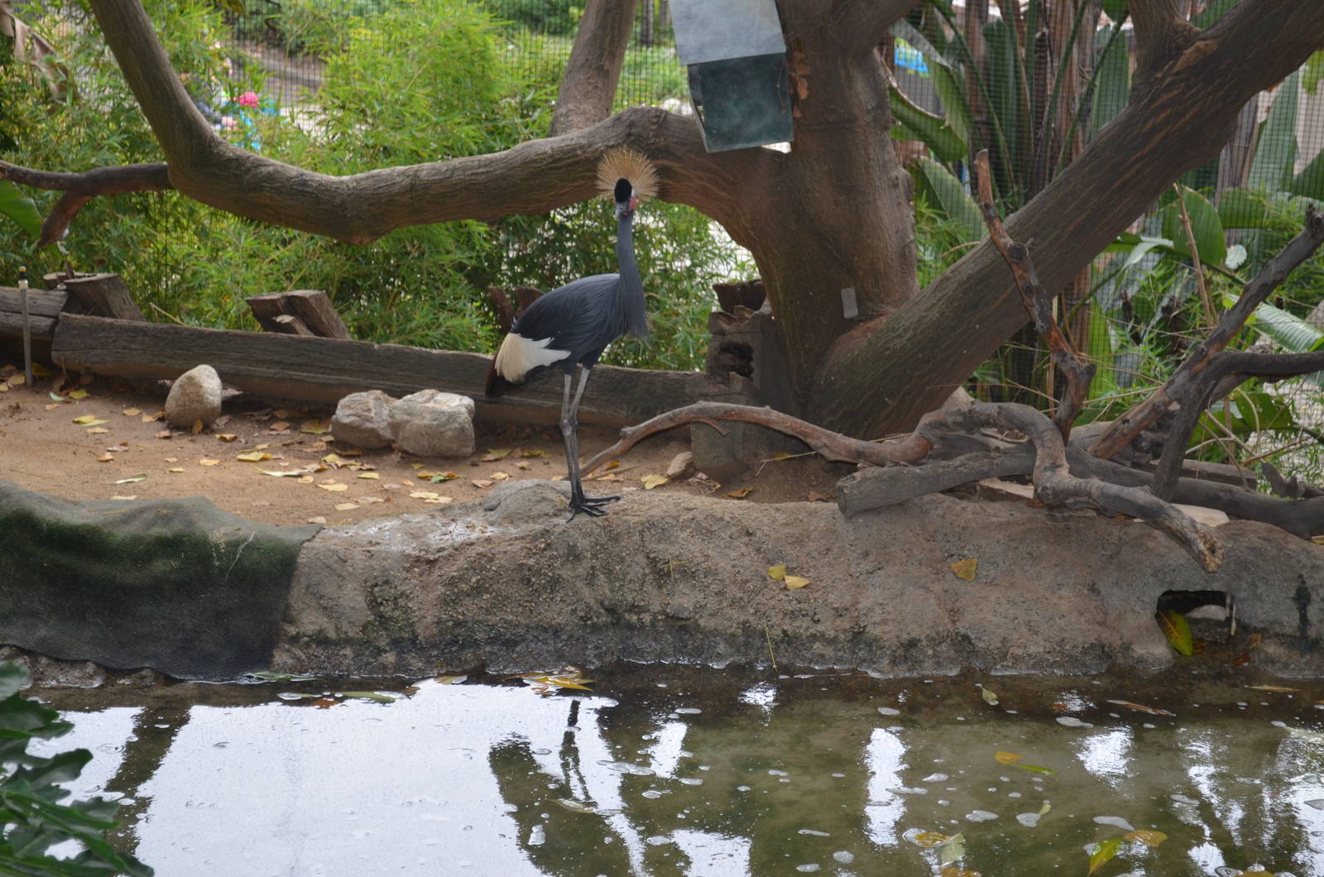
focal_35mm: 82
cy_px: 438
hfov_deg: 24.7
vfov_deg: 16.5
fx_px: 3028
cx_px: 662
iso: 400
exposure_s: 1/125
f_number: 5.6
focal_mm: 55
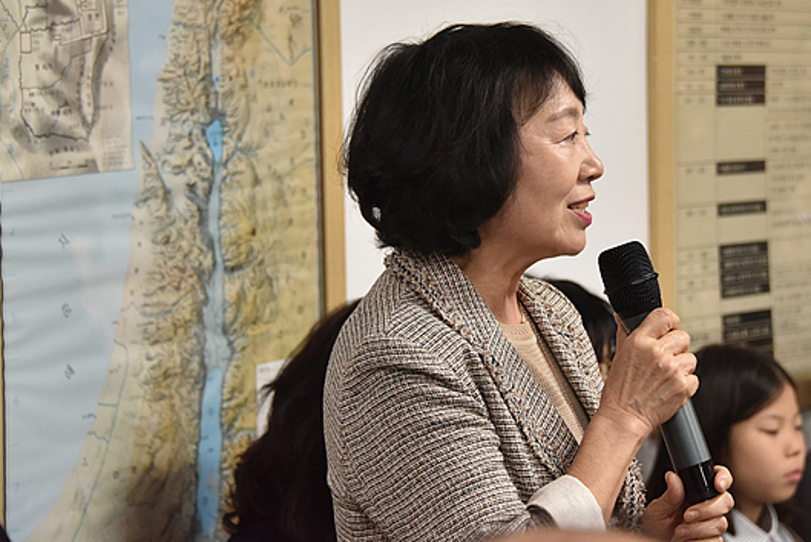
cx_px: 560
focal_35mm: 139
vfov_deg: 9.9
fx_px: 3132
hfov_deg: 14.7
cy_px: 171
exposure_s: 1/125
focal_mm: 92
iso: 2500
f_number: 5.3
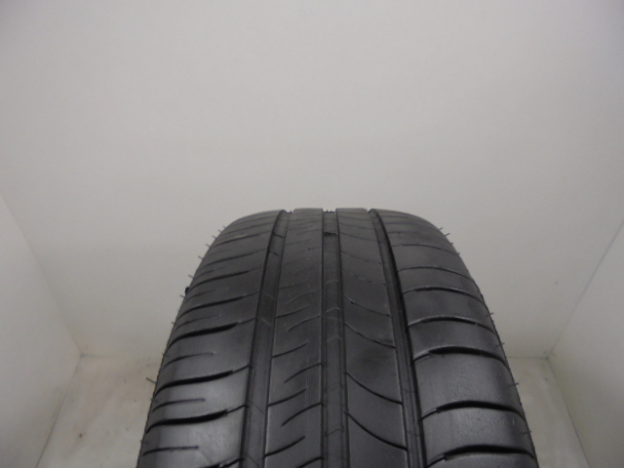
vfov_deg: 53.1
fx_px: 469
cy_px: 234
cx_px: 312
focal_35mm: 26
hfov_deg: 67.3
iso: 100
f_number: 3.5
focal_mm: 4.6
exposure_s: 1/30
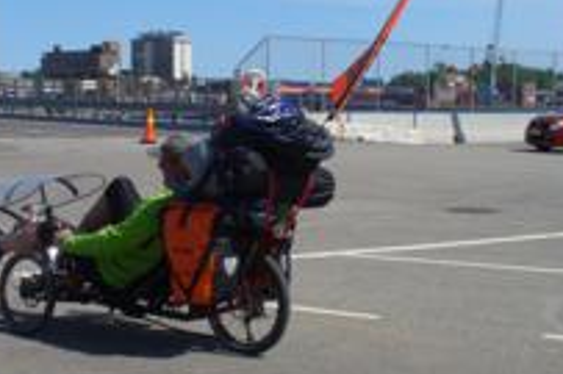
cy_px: 148
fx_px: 1125
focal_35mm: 72
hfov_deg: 27.9
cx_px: 186
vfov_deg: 18.9
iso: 64
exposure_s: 1/400
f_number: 5.6
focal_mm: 6.1
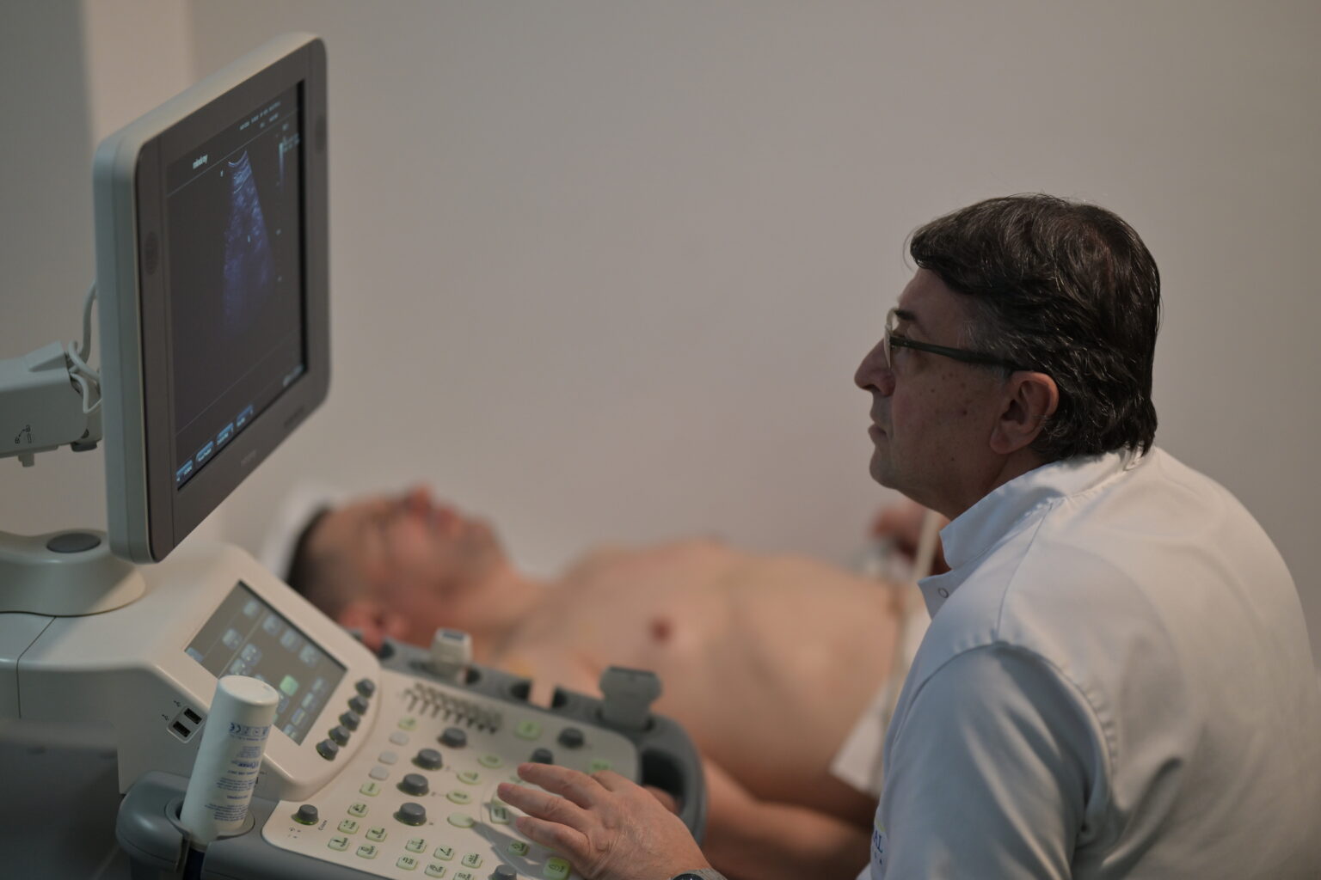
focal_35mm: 85
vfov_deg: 16.1
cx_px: 660
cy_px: 440
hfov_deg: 23.9
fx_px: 3119
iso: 640
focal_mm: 85
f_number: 1.2
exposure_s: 1/320
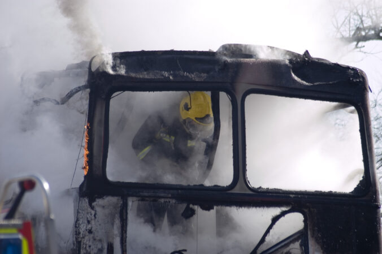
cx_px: 191
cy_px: 127
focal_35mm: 292
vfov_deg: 4.7
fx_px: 3100
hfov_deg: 7.1
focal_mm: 195
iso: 200
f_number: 5
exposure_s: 1/350
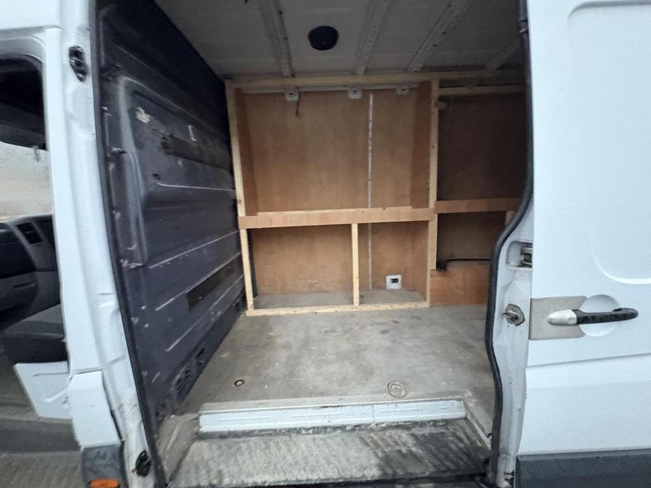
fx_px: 263
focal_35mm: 14
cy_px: 244
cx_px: 326
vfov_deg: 85.7
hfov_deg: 102.1
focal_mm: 2.22
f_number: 2.2
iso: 1000
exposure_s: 1/31
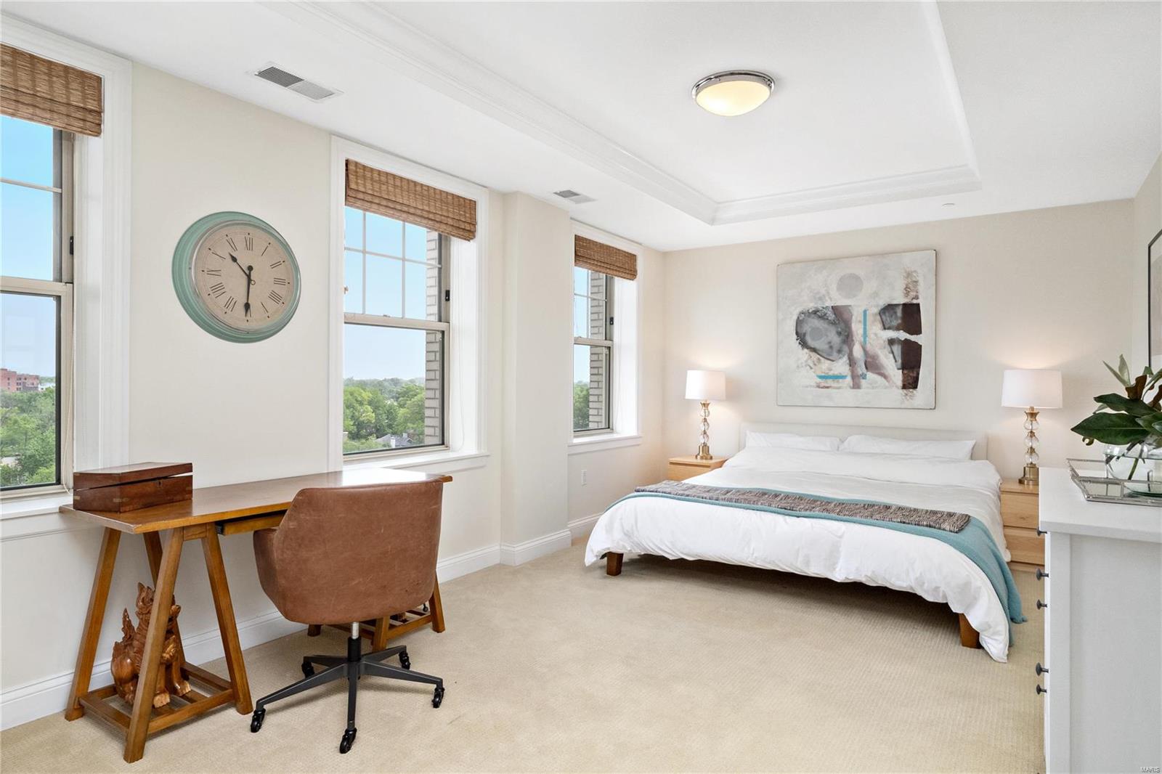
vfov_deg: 61.9
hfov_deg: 84.0
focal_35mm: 20
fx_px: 645
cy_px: 387
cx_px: 581
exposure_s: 1/250
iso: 640
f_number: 10
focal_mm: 10
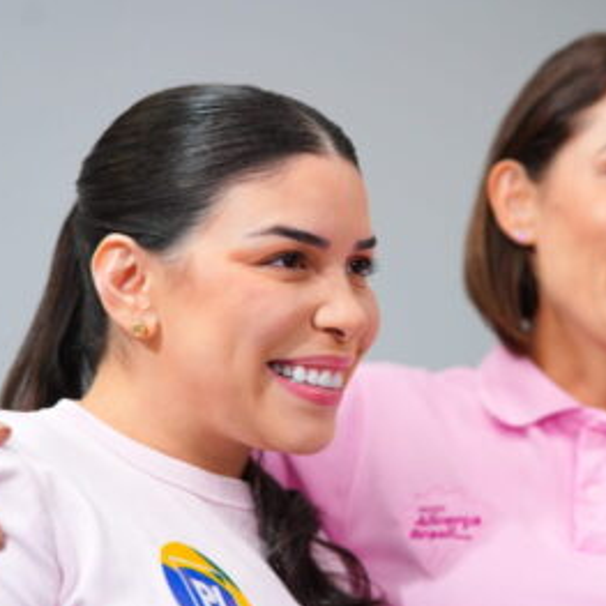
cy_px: 303
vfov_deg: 15.8
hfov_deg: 15.8
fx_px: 2179
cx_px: 353
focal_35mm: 110
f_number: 2.5
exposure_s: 1/200
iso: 1600
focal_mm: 85
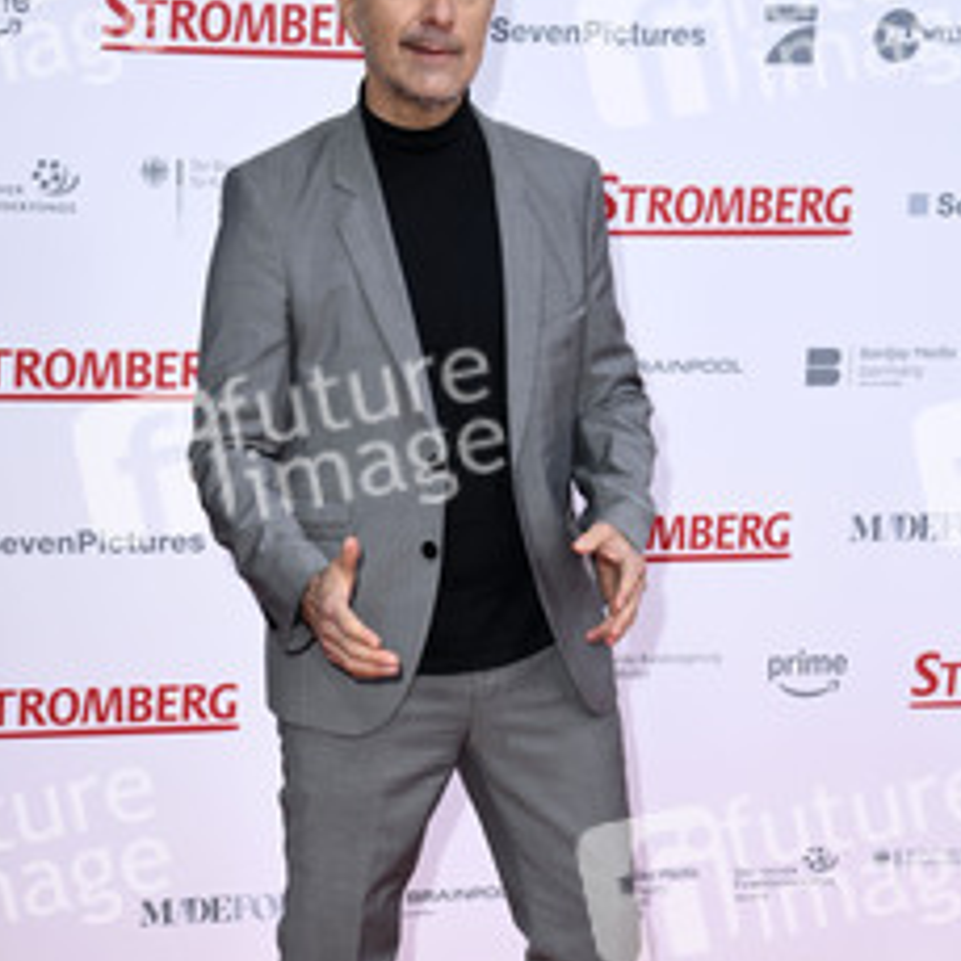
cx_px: 411
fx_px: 2890
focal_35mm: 92
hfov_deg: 18.9
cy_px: 659
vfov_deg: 18.8
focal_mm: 62
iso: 500
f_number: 4.8
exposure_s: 1/250
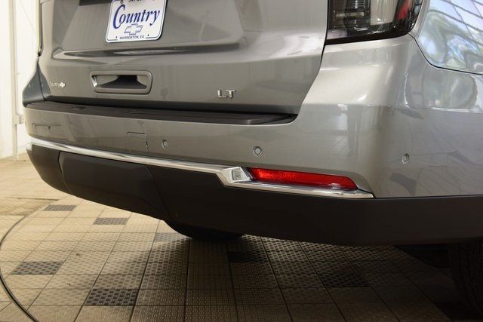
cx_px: 242
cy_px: 161
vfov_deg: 28.1
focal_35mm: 48
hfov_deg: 41.1
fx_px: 644
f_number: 6.3
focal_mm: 32
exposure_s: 1/15
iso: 720
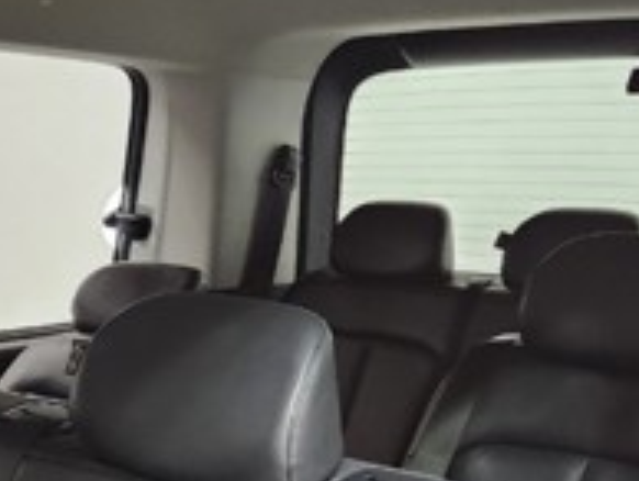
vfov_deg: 18.6
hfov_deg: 26.5
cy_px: 695
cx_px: 76
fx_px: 1312
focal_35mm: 71
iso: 500
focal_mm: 5.4
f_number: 1.8
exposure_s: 1/120
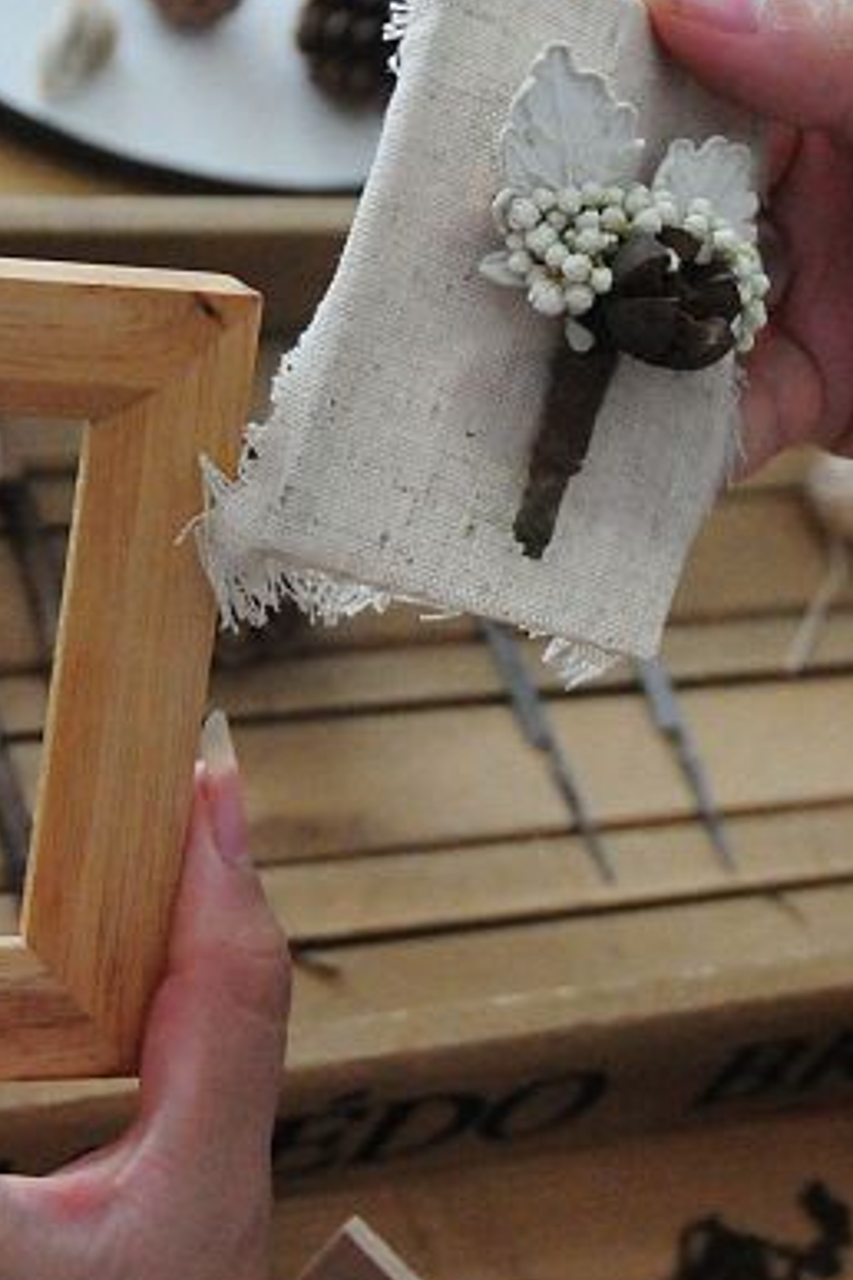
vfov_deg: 21.6
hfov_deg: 14.5
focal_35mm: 94
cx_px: 466
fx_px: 3346
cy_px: 466
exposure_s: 1/80
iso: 2000
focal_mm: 27
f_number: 4.5
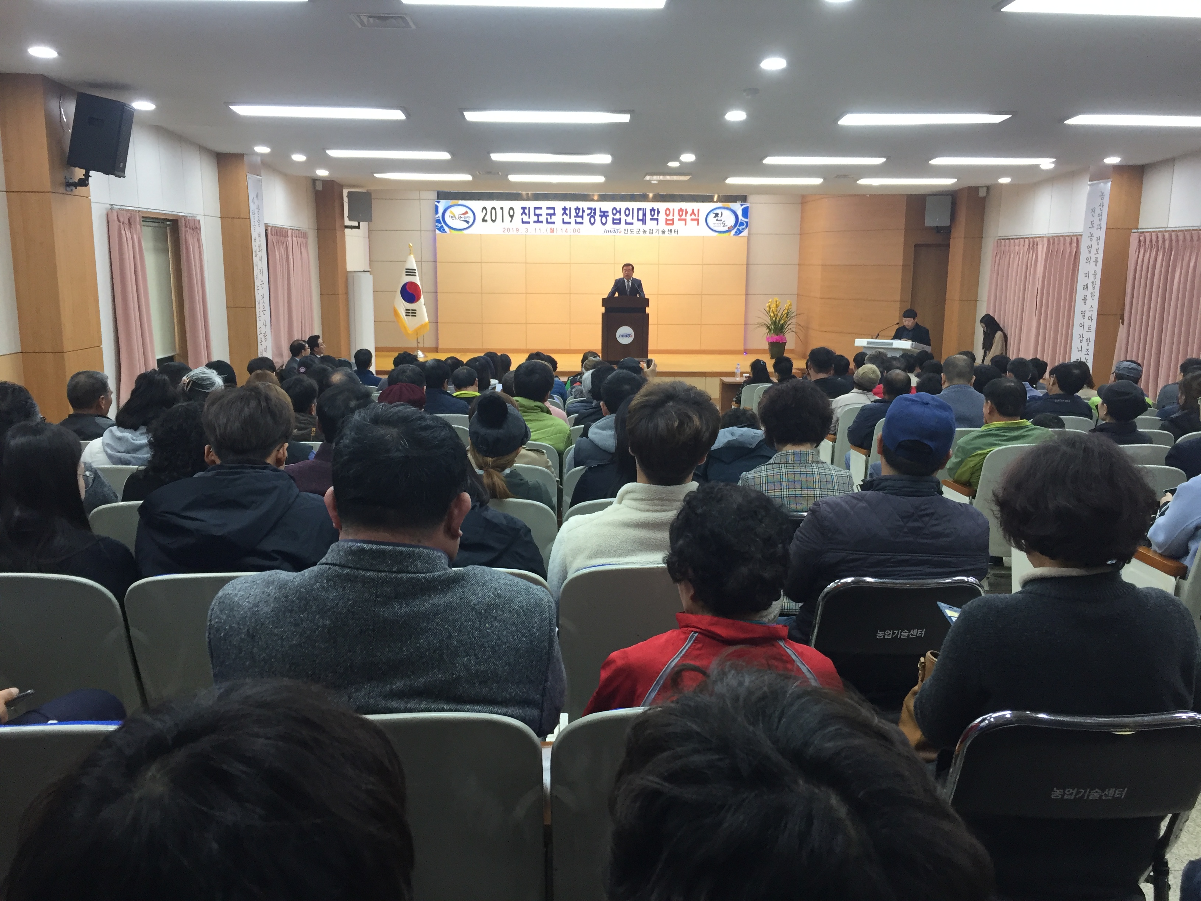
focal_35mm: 29
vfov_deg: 48.2
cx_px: 600
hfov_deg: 61.7
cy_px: 450
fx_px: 1006
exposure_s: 1/30
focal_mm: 4.15
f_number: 2.2
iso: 50
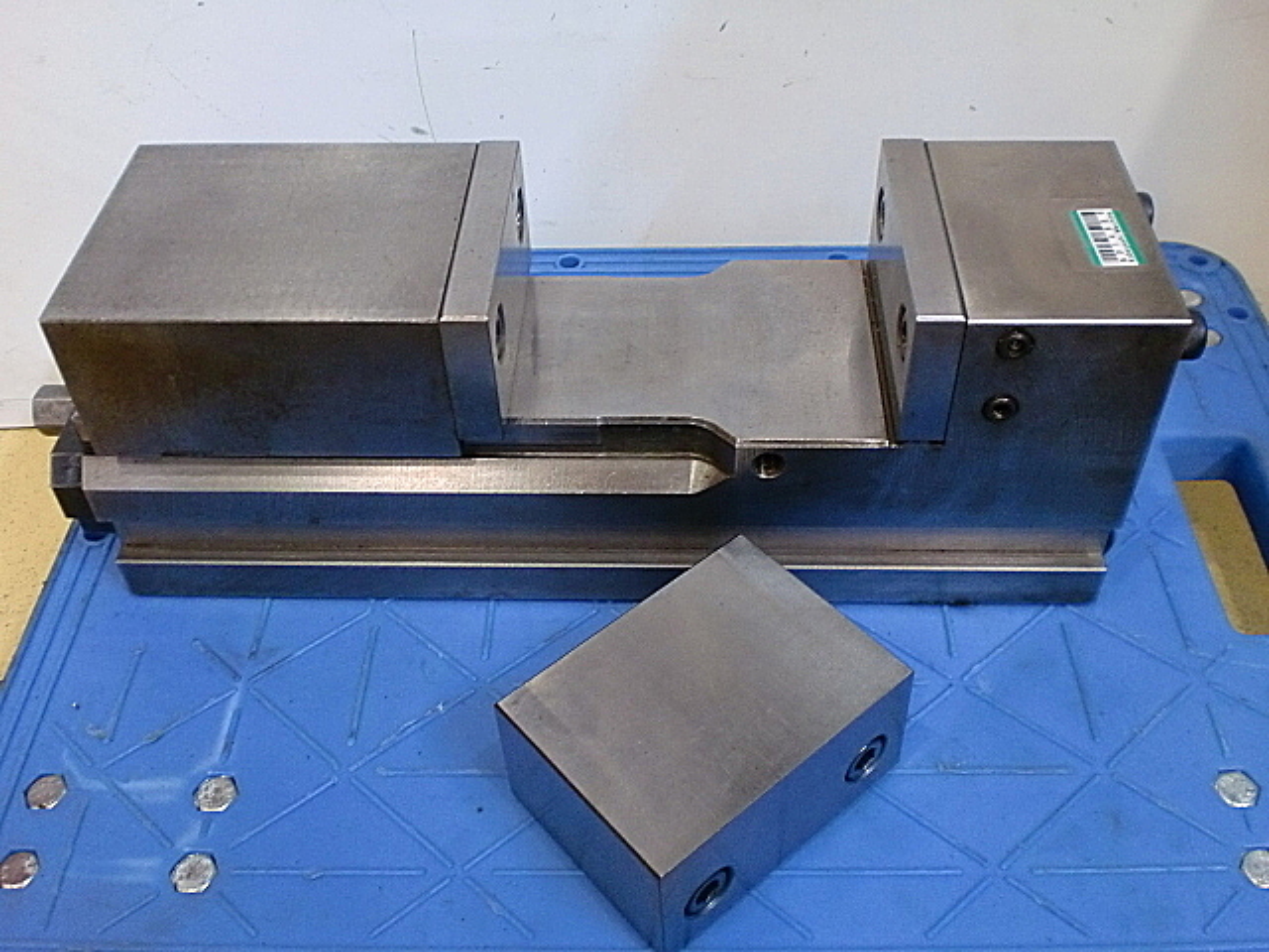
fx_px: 1283
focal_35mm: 35
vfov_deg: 40.7
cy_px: 476
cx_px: 634
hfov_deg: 52.6
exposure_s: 1/60
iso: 400
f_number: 3.1
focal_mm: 6.3
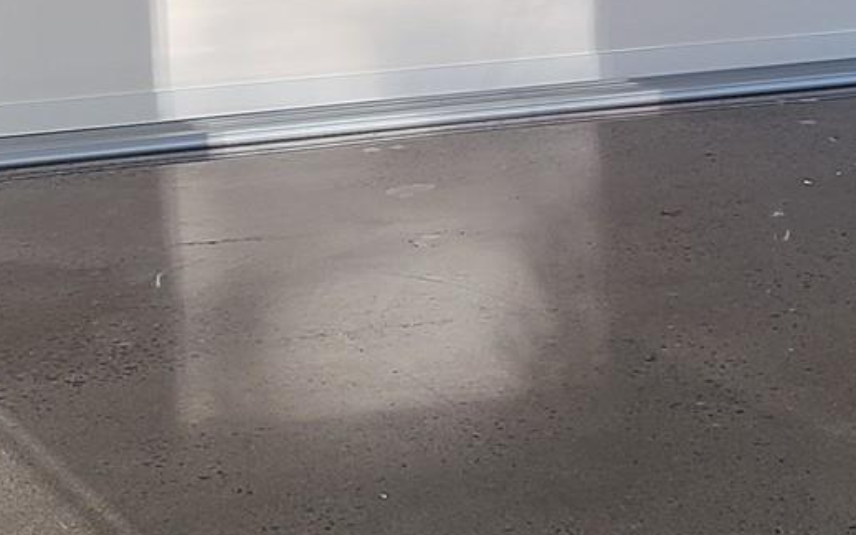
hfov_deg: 18.7
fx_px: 2543
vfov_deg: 11.8
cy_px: -114
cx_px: 823
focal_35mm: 109
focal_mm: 5.4
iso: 64
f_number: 1.8
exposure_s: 1/120
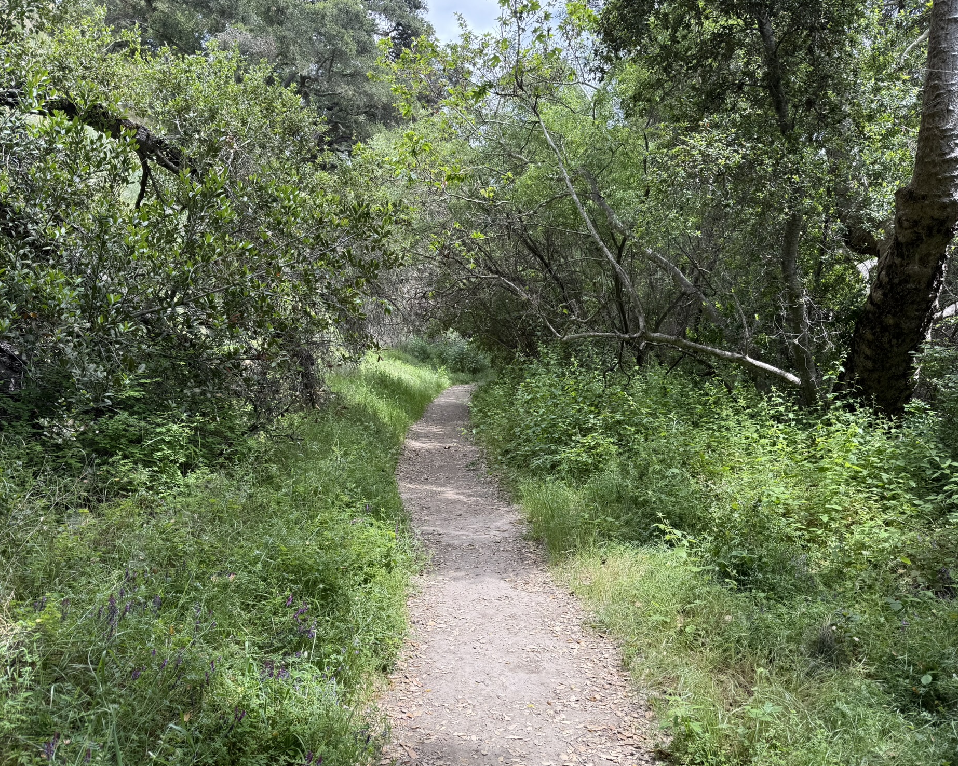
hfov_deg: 66.0
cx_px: 463
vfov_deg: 54.9
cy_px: 384
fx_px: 737
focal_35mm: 26
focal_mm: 6.76
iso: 80
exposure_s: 1/788
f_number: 1.78
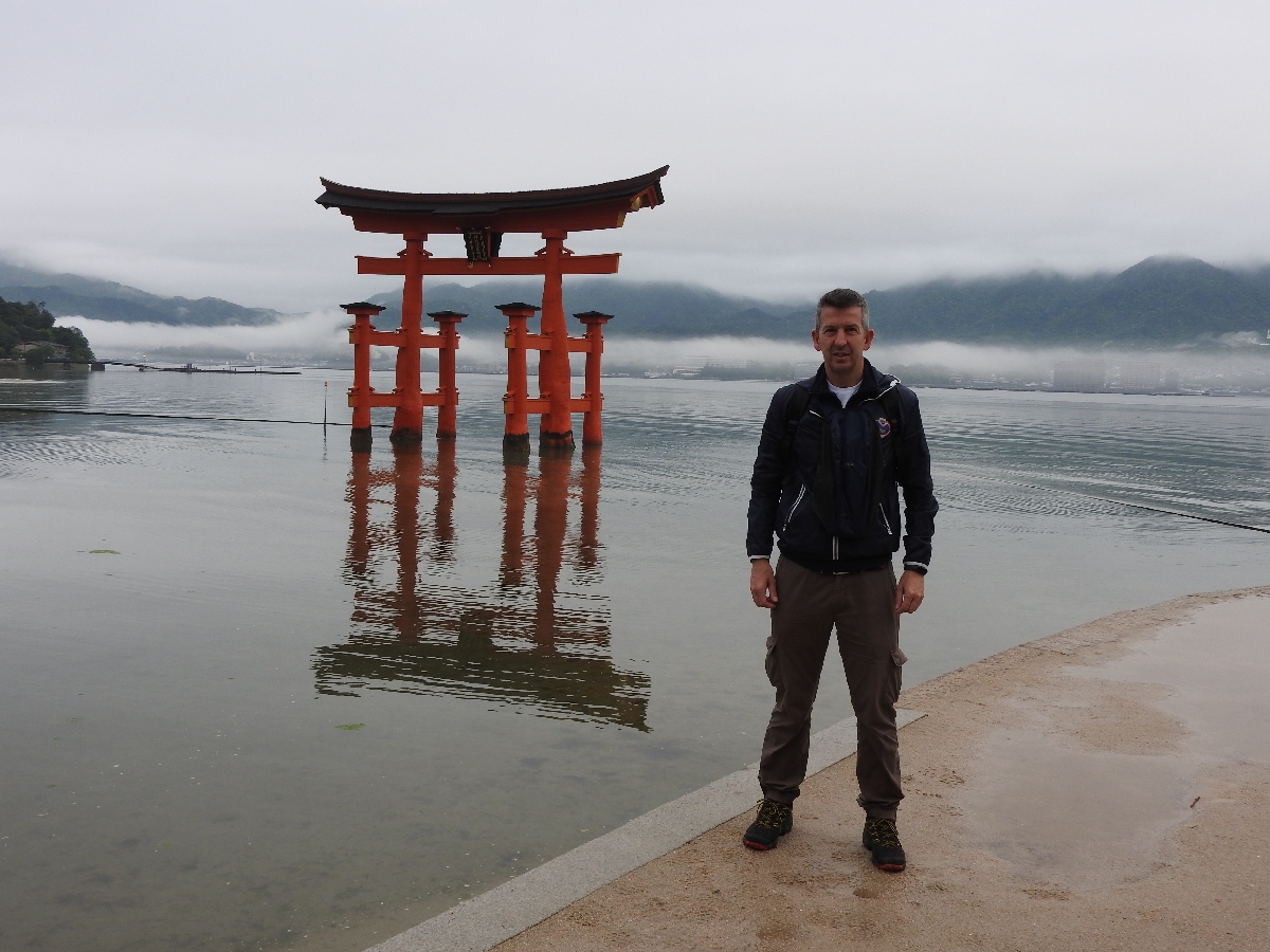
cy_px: 476
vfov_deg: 40.7
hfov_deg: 52.6
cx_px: 635
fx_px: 1284
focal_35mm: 35
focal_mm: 6.3
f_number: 3.8
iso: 100
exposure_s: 1/80
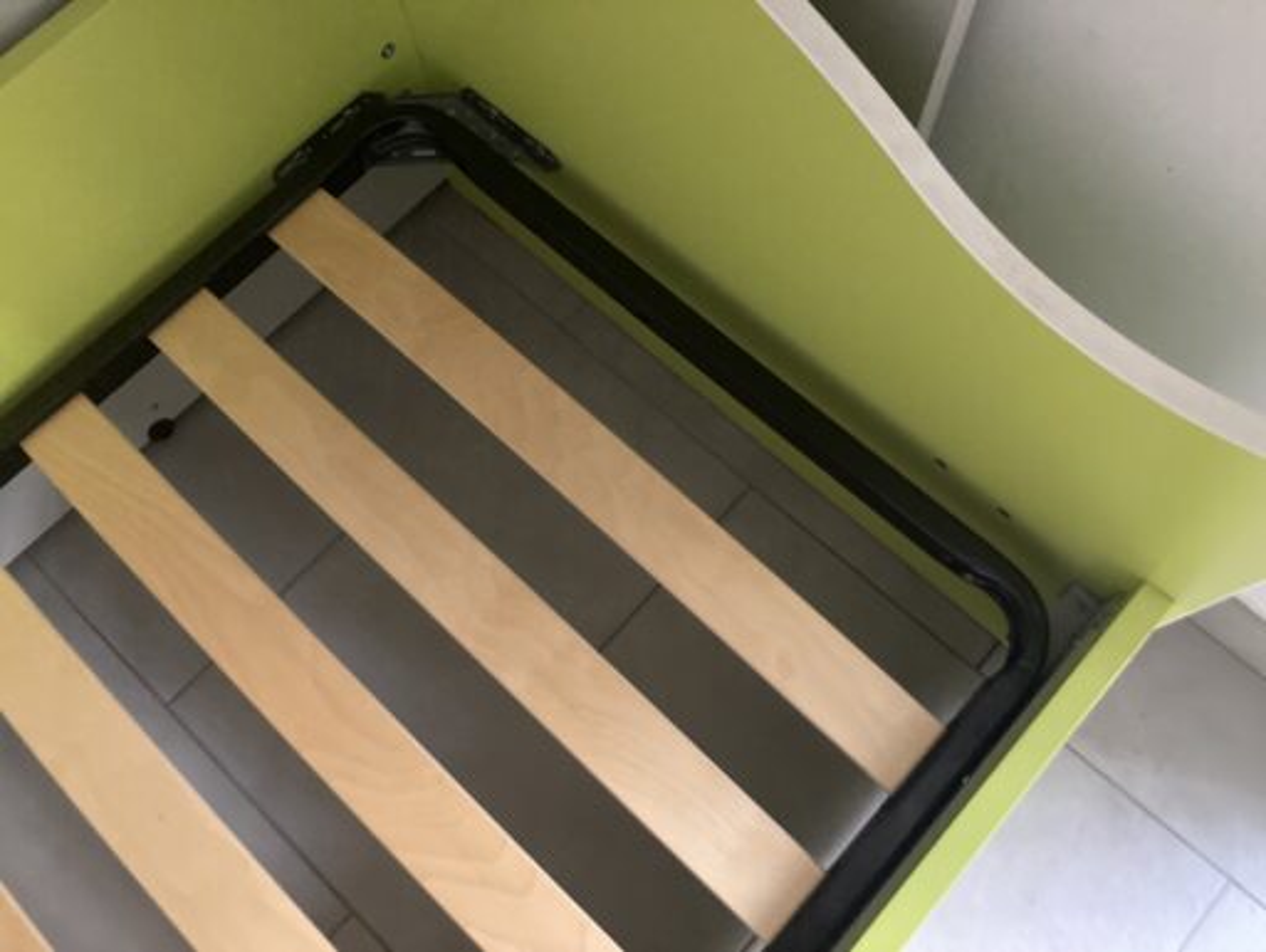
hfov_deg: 63.4
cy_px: 476
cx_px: 633
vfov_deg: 49.8
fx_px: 1025
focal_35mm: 28
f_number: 1.8
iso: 640
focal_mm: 3.99
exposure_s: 1/30
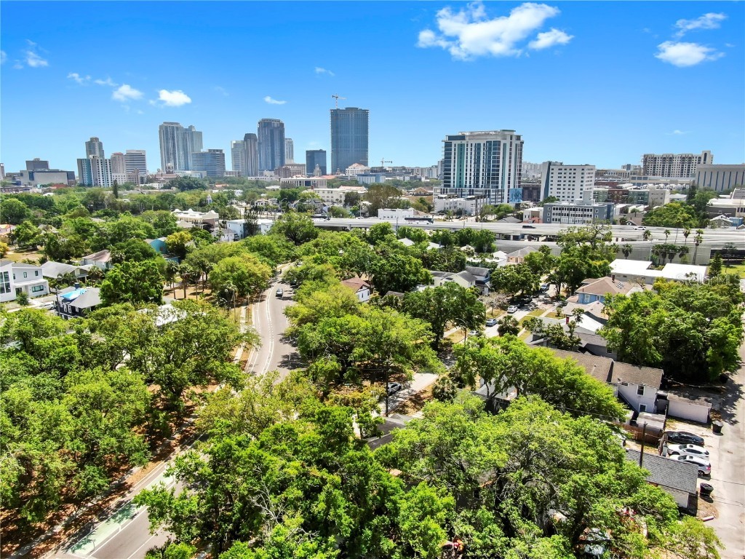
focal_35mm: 24
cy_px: 280
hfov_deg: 71.6
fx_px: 517
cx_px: 372
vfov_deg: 56.8
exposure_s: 1/1600
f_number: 2.8
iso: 100
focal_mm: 4.39
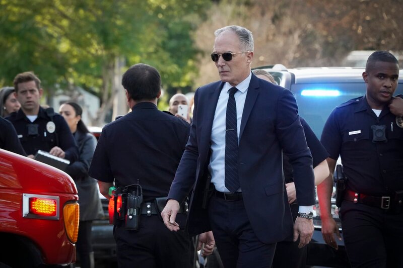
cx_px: 202
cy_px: 134
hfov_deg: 5.2
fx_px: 4477
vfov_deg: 3.4
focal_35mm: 400
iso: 8000
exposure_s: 1/400
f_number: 16
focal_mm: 400
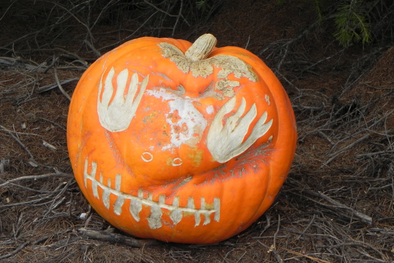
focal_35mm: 110
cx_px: 197
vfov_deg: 12.5
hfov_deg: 18.6
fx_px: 1204
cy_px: 141
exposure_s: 1/233
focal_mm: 18.8
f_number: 5.6
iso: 160
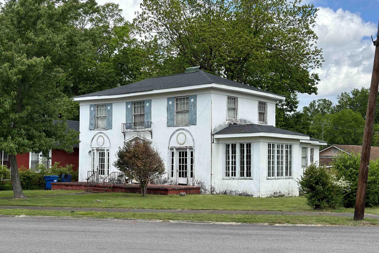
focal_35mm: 50
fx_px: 526
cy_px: 140
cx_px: 189
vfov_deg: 27.0
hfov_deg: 39.6
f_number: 1.78
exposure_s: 1/3472
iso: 100
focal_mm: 6.86
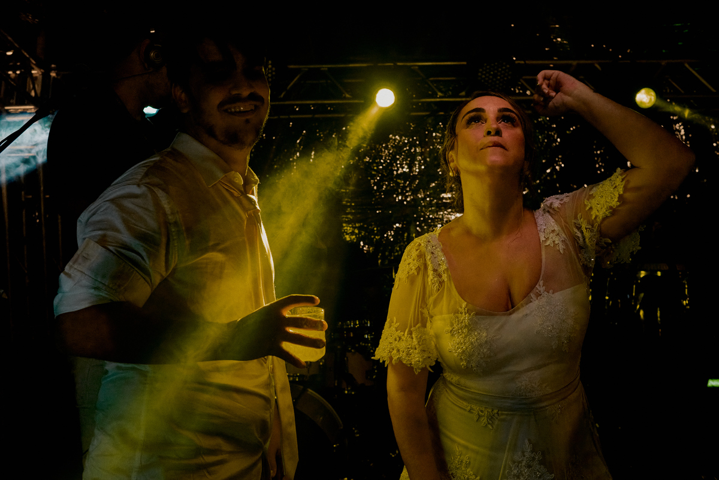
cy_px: 240
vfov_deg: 37.9
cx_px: 360
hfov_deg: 54.4
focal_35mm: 35
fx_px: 699
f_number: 5
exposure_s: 1/200
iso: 2000
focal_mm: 35
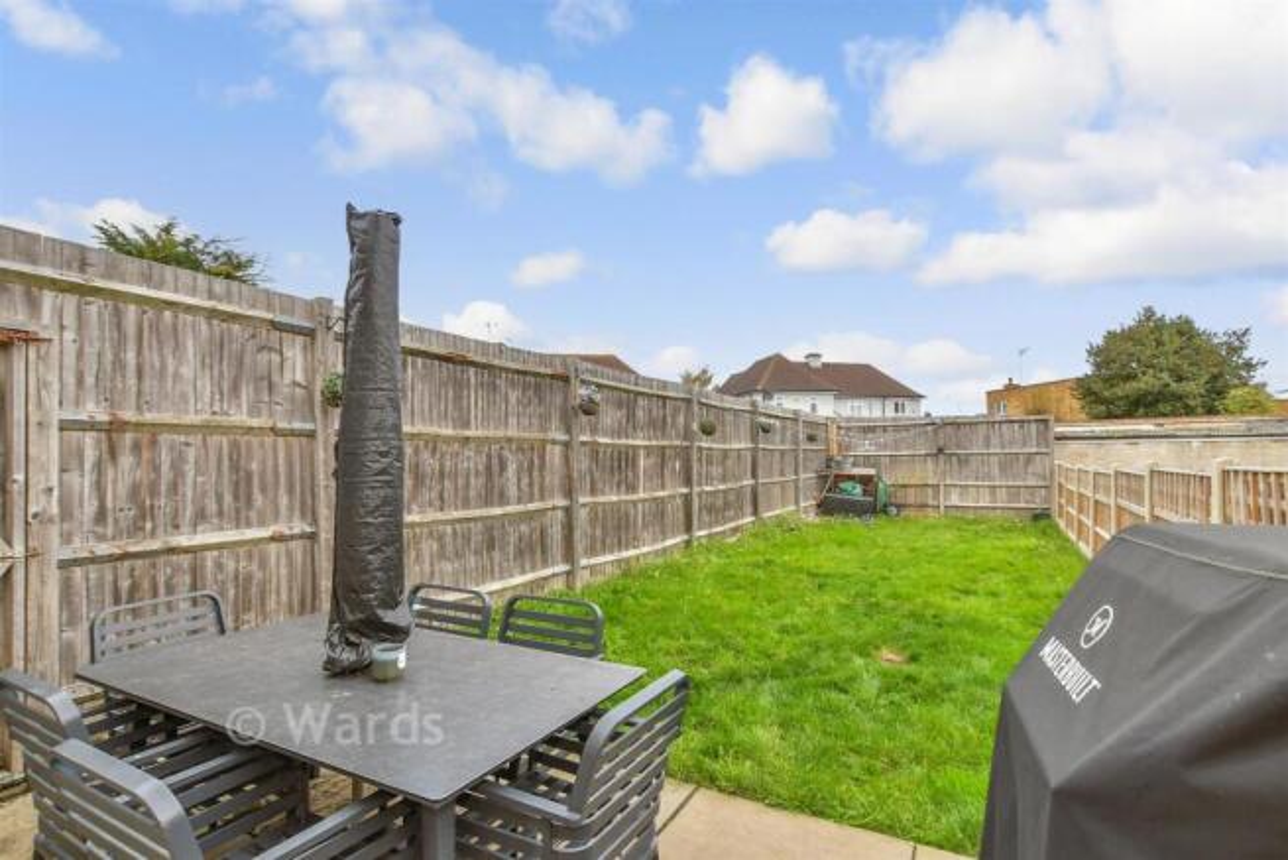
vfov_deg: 77.4
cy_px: 430
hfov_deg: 100.4
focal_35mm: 15
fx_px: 537
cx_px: 644
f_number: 8
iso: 320
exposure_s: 1/25
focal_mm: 10
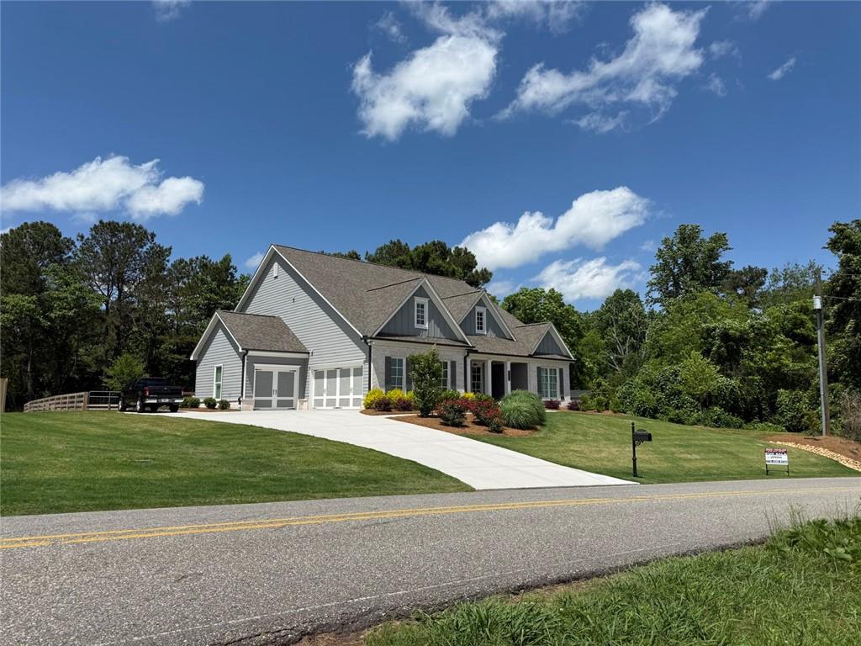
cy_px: 323
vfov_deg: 56.8
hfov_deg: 71.6
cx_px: 430
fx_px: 597
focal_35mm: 24
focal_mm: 6.76
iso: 80
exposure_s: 1/6711
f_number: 1.78
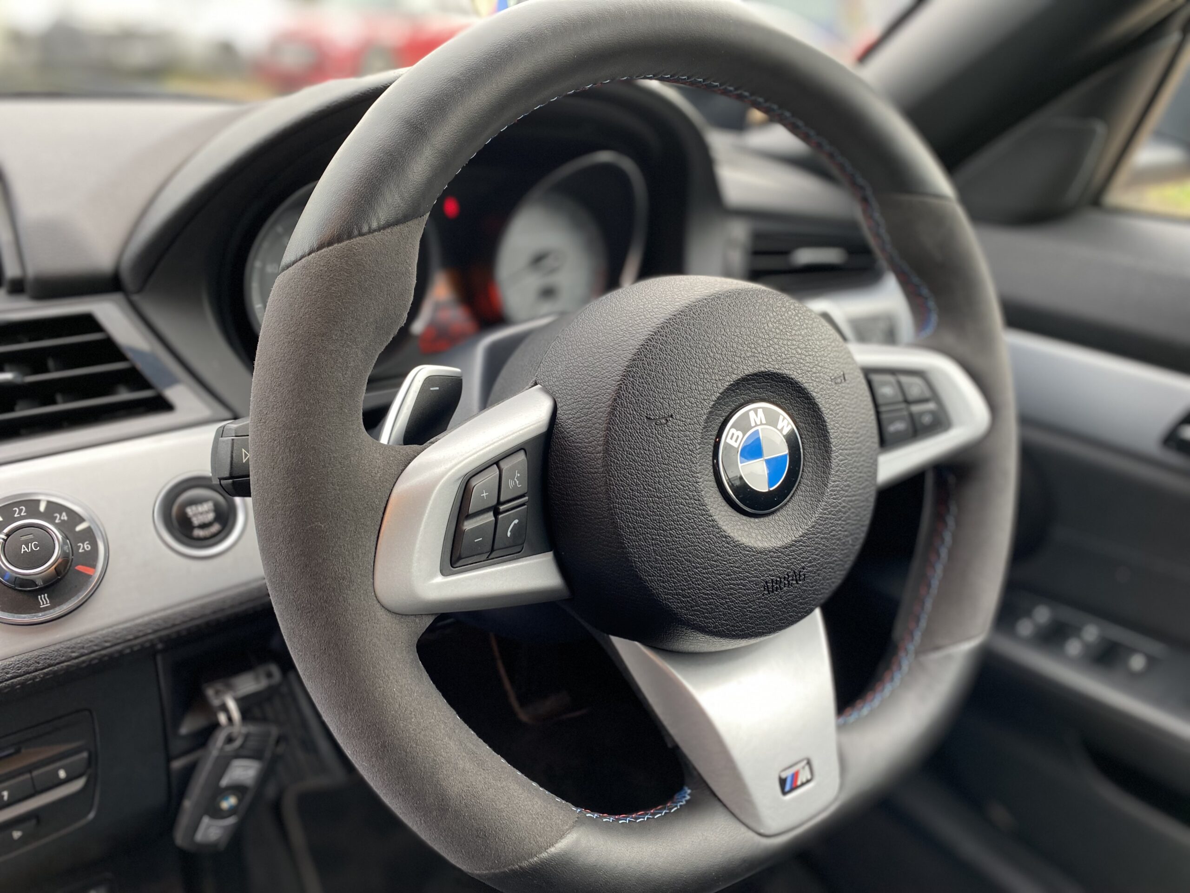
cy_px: 446
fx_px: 894
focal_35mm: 26
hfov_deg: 67.3
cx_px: 595
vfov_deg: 53.1
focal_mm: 4.25
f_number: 1.8
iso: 80
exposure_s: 1/50
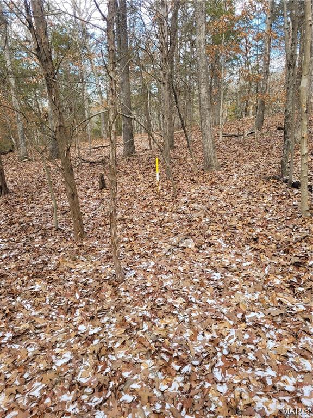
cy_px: 209
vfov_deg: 67.3
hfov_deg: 53.1
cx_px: 156
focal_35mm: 26
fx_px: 313
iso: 40
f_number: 1.8
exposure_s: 1/180
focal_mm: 5.4
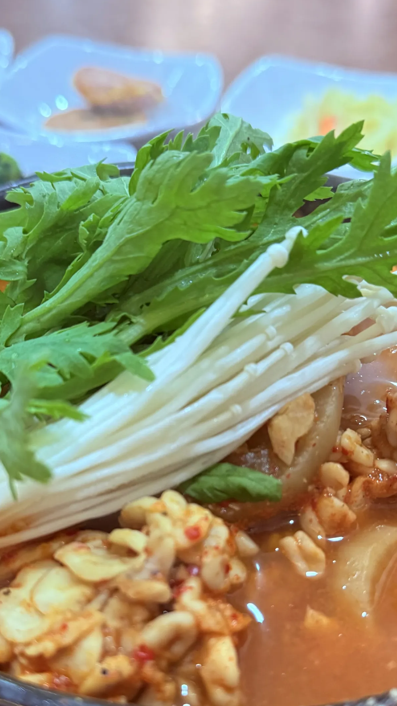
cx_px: 190
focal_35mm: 42
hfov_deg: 28.3
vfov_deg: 48.0
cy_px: 427
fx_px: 786
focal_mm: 6.76
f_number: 1.78
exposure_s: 1/50
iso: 500
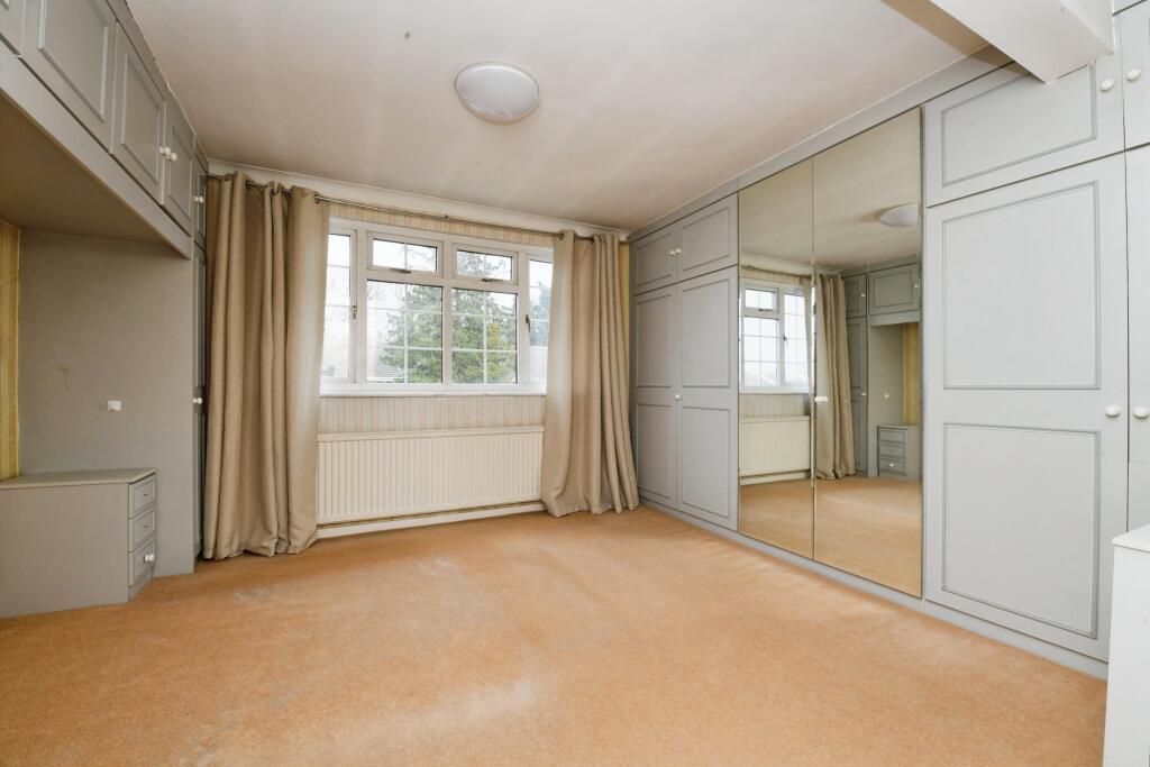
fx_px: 479
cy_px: 384
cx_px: 575
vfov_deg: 77.3
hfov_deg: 100.4
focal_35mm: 15
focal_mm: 15
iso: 800
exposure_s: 1/60
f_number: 16
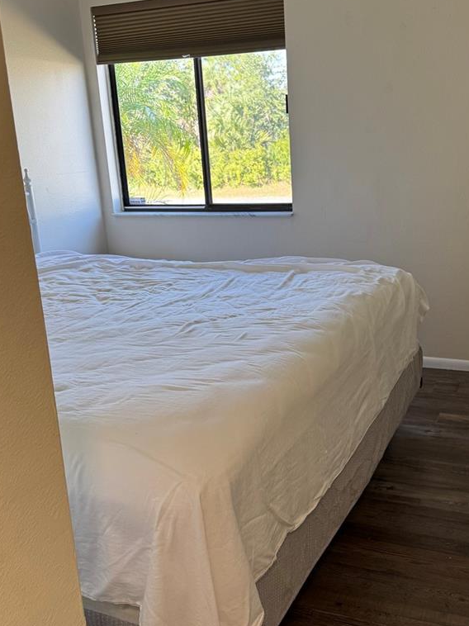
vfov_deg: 49.0
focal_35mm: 38
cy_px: 311
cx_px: 282
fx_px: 687
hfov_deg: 37.5
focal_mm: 6.76
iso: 125
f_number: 1.78
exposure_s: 1/120
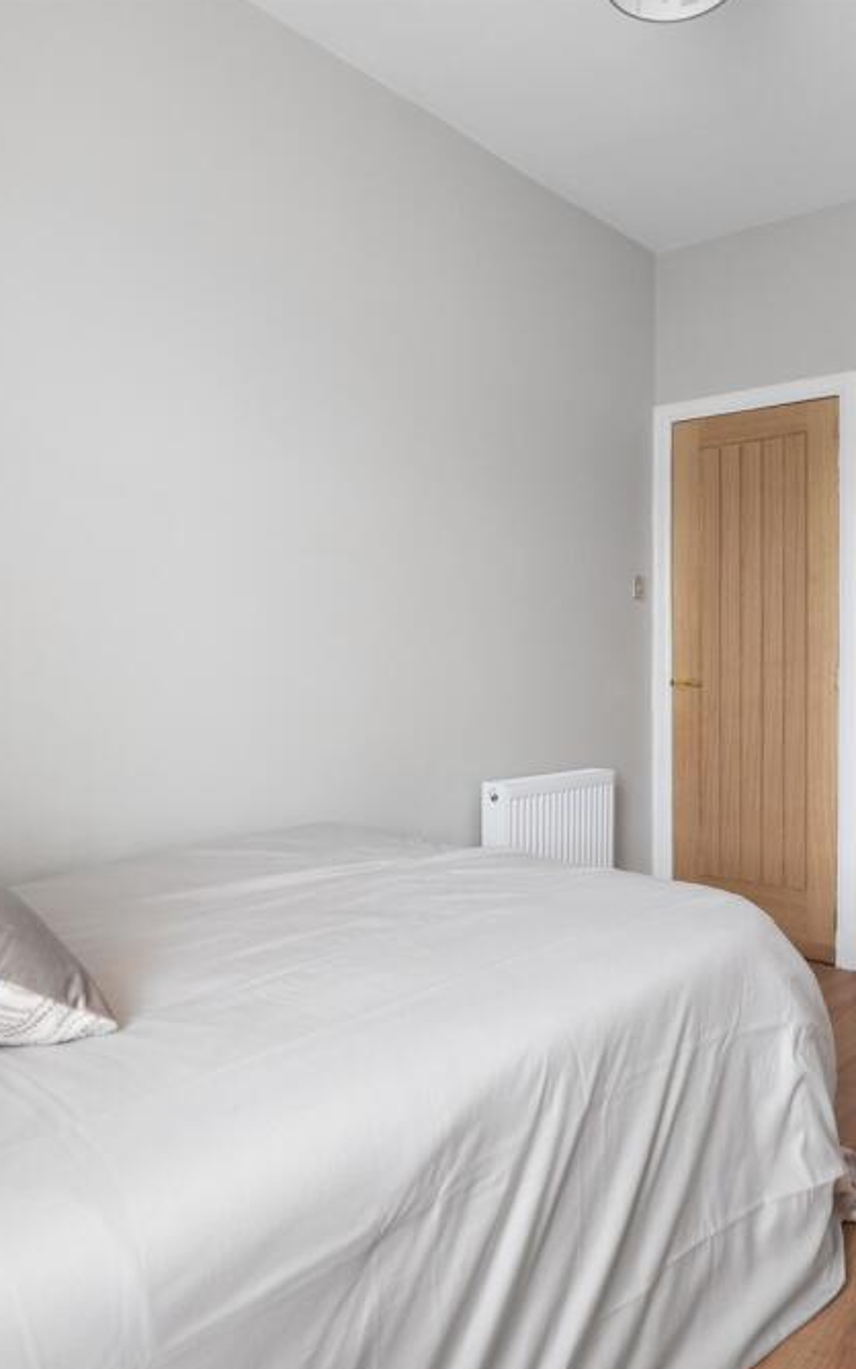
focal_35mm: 25
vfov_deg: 72.5
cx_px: 528
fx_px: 932
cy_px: 690
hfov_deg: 48.9
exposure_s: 1/10
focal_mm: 16
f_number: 8
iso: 640
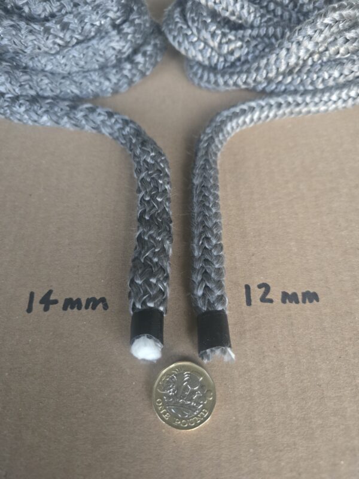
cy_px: 240
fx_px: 318
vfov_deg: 73.9
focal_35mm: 23
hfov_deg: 58.9
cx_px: 180
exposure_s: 1/60
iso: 1250
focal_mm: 6.3
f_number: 1.7
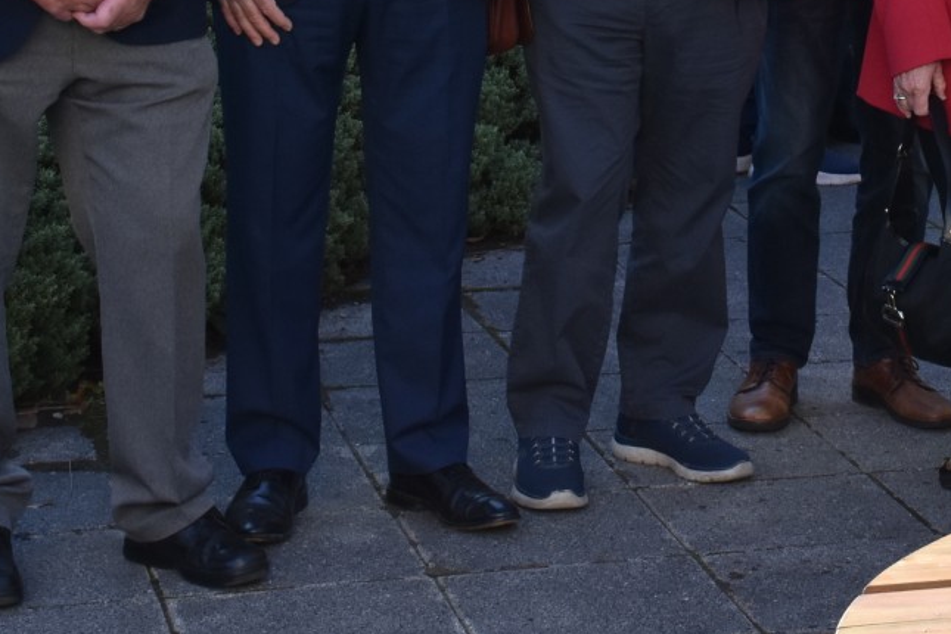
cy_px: -211
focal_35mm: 134
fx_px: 3540
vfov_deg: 10.0
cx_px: 849
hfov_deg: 15.1
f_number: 8
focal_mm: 30
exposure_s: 1/500
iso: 500
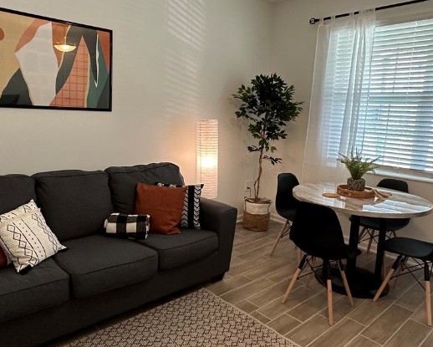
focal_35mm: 27
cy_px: 163
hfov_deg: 64.0
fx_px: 346
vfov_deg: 53.2
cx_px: 201
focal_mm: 2.22
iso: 320
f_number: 2.2
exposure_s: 1/120
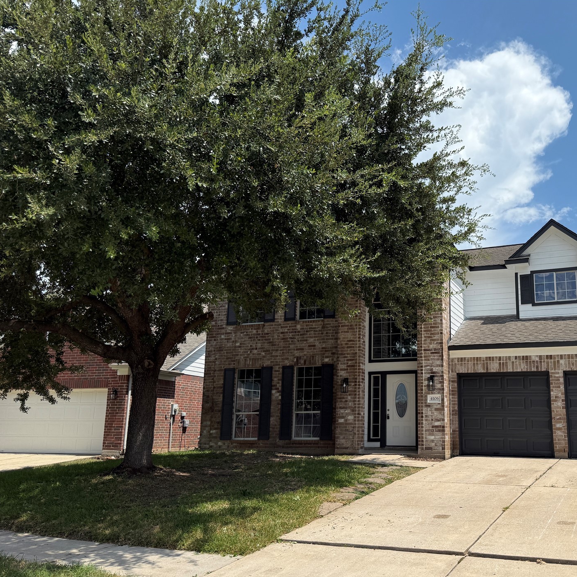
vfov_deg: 52.5
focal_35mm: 31
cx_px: 387
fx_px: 585
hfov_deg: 51.5
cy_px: 313
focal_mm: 6.76
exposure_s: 1/5714
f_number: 1.78
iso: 80
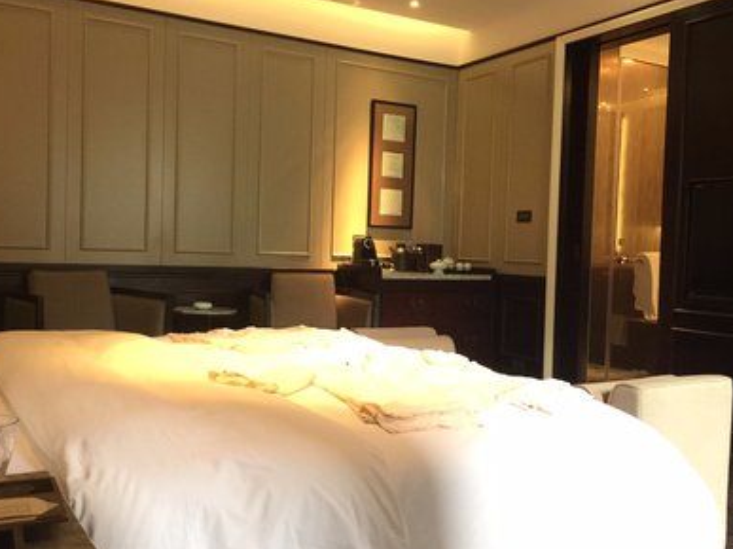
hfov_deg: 51.4
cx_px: 367
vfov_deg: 39.6
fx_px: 762
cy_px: 274
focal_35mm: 36
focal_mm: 4.15
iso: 125
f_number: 2.2
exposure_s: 1/15
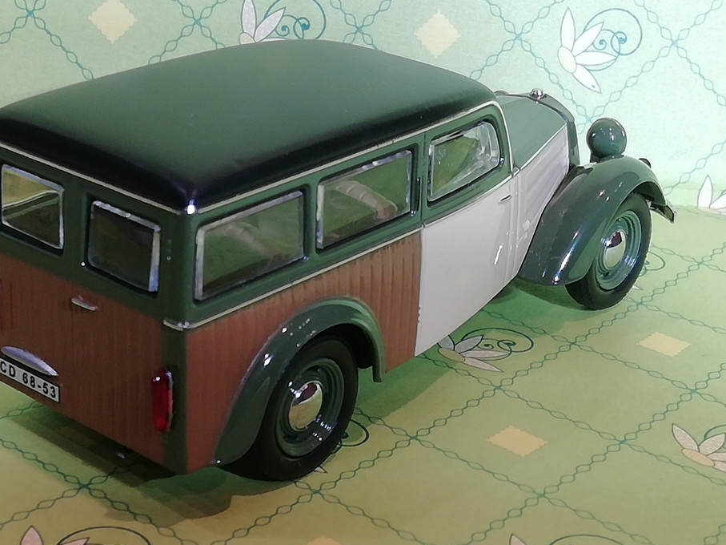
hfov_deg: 24.4
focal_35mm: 80
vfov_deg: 18.4
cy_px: 248
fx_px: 1678
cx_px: 305
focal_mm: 3.46
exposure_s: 1/33.3
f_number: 2.2
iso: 125
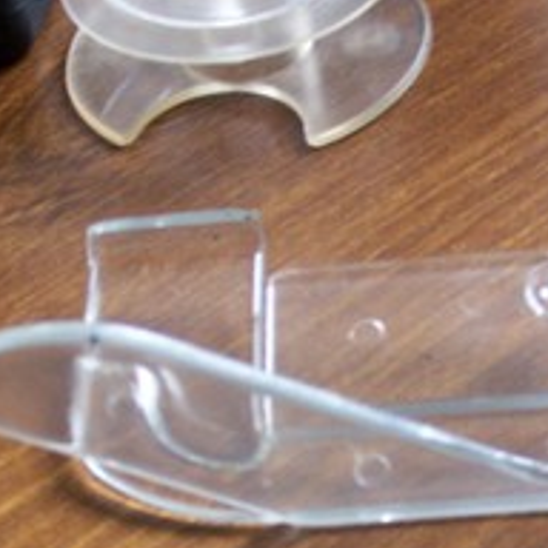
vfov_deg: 11.2
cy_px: 532
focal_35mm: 154
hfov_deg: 11.2
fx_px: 2758
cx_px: 565
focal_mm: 11.1
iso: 140
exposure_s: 1/25
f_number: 3.2
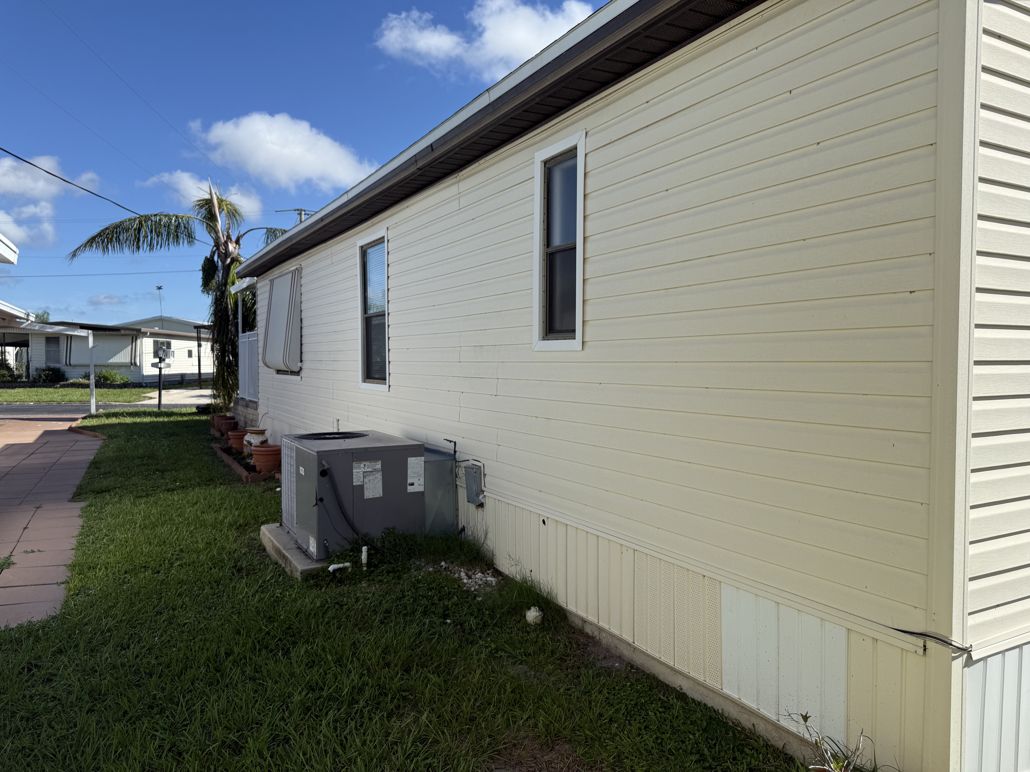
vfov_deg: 56.8
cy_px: 386
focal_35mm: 24
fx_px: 714
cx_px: 515
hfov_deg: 71.6
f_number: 1.78
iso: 80
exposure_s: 1/5319
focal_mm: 6.76
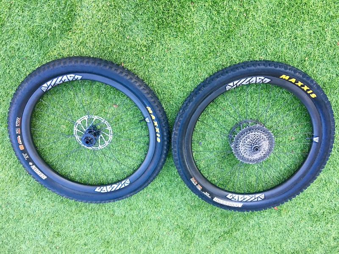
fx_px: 284
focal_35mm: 29
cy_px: 127
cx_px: 170
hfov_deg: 61.7
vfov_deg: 48.2
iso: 25
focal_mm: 4.15
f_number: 2.2
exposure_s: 1/30
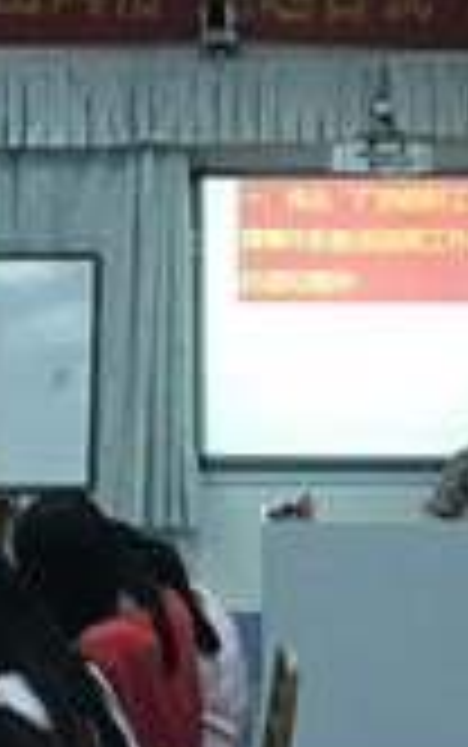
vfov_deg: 21.1
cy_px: 220
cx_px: 310
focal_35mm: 98
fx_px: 1996
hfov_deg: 13.4
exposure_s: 1/20
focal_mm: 3.99
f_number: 1.8
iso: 40
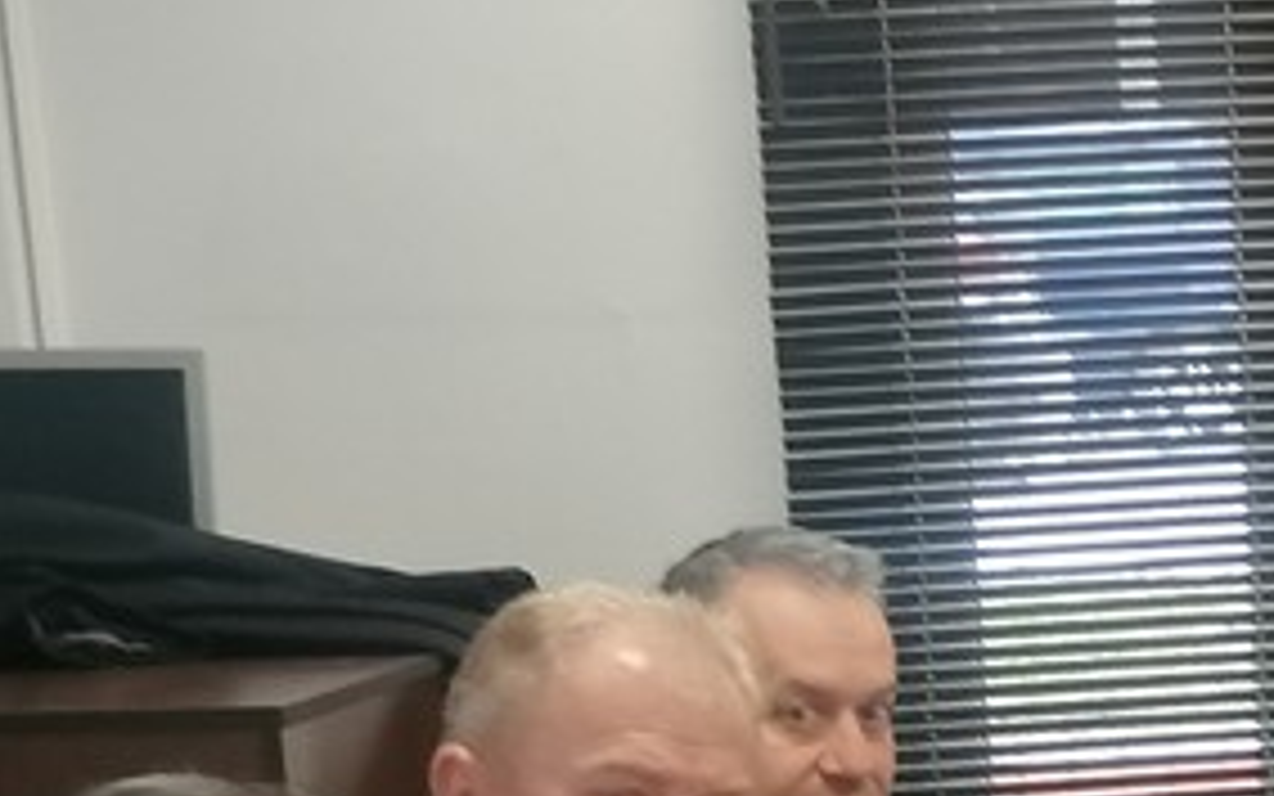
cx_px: 2064
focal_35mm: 152
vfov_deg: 8.4
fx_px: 5279
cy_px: 1358
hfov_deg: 12.8
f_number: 1.8
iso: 160
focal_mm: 4.75
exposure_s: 1/33.3
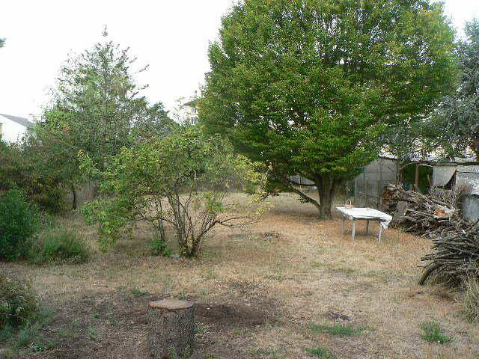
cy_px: 180
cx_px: 240
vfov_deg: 39.7
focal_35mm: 36
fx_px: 498
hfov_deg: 51.4
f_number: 4
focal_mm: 6
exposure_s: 1/125
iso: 80
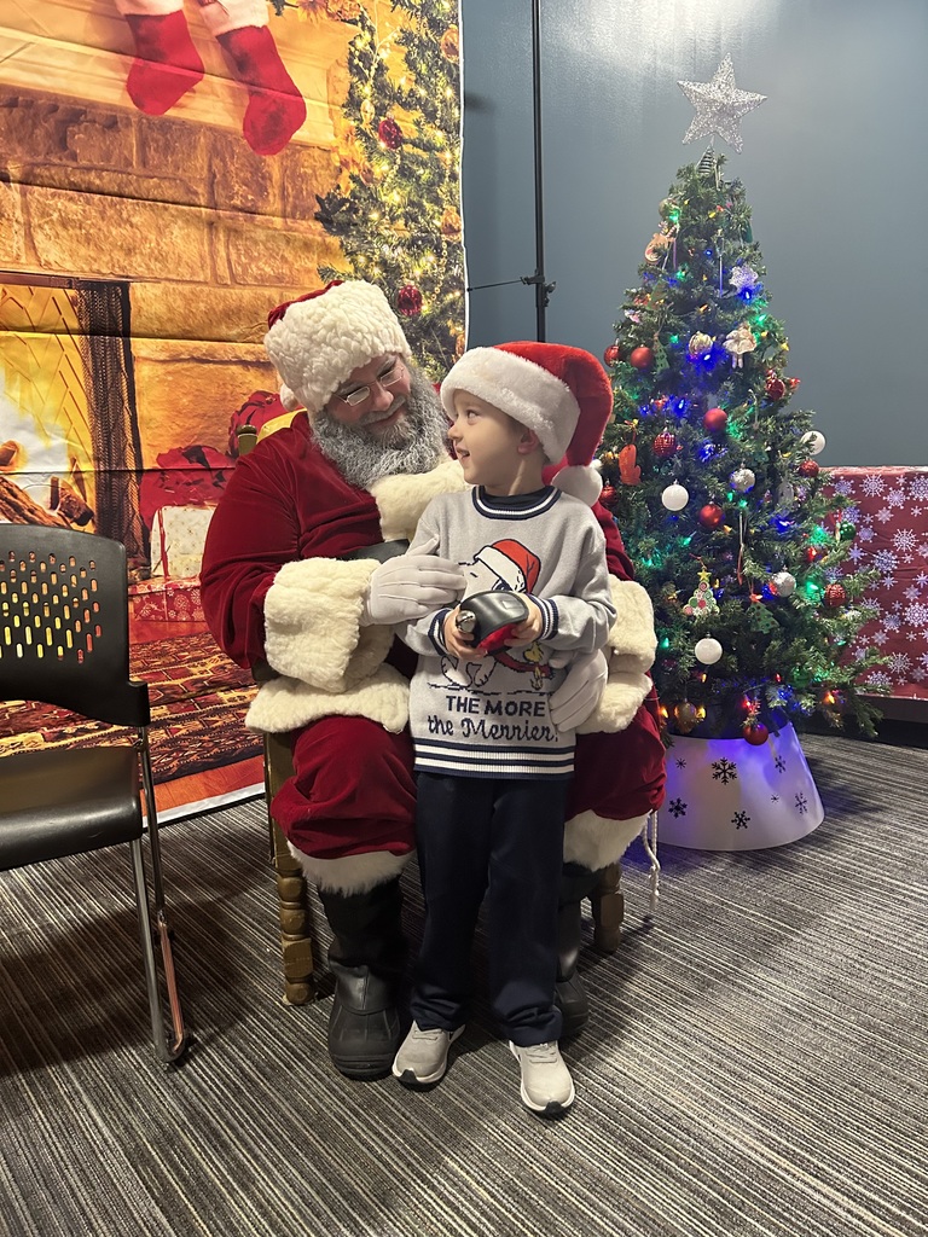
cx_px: 464
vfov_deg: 67.3
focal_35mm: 26
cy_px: 618
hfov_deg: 53.1
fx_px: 929
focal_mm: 5.7
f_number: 1.5
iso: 500
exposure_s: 1/60
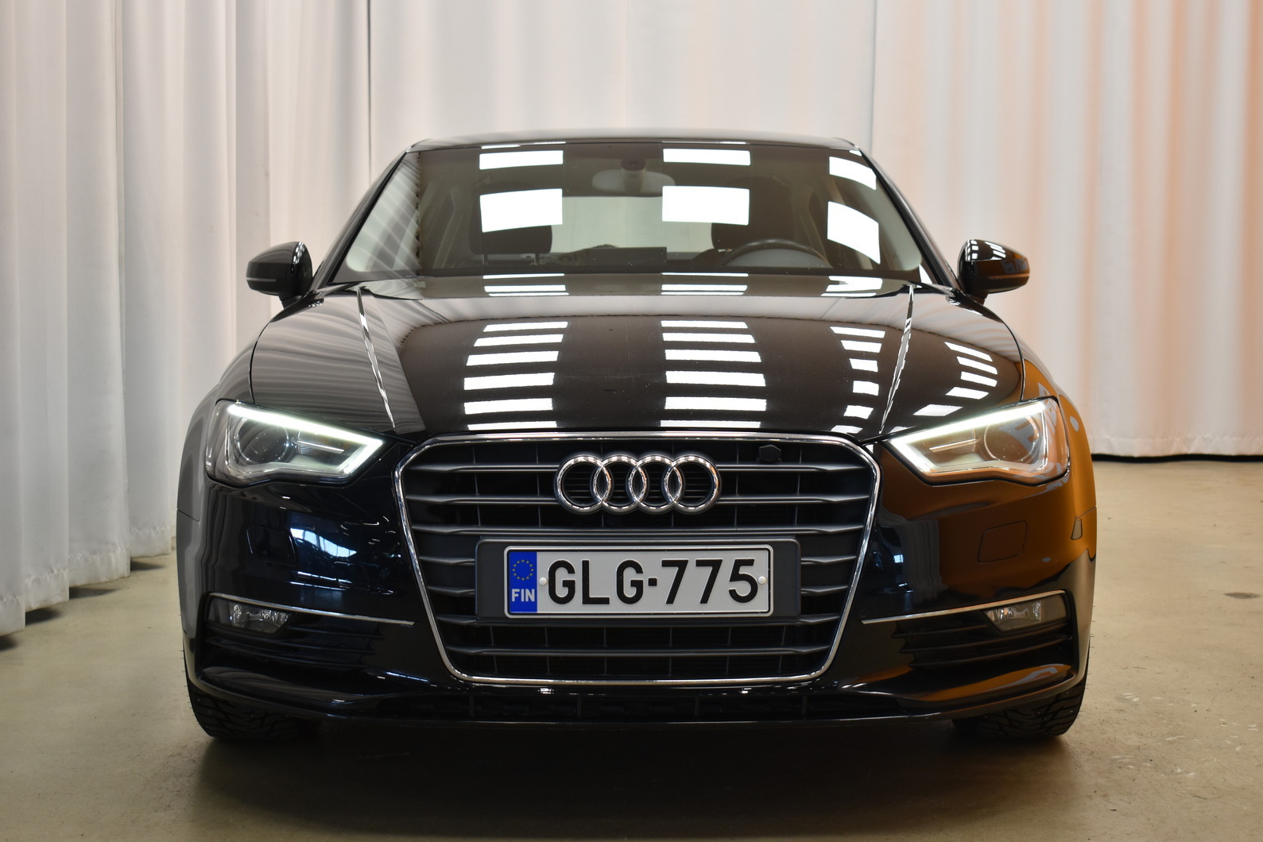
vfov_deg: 25.3
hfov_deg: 37.2
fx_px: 1878
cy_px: 418
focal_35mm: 54
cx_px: 632
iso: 400
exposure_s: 1/60
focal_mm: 35
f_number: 4.5
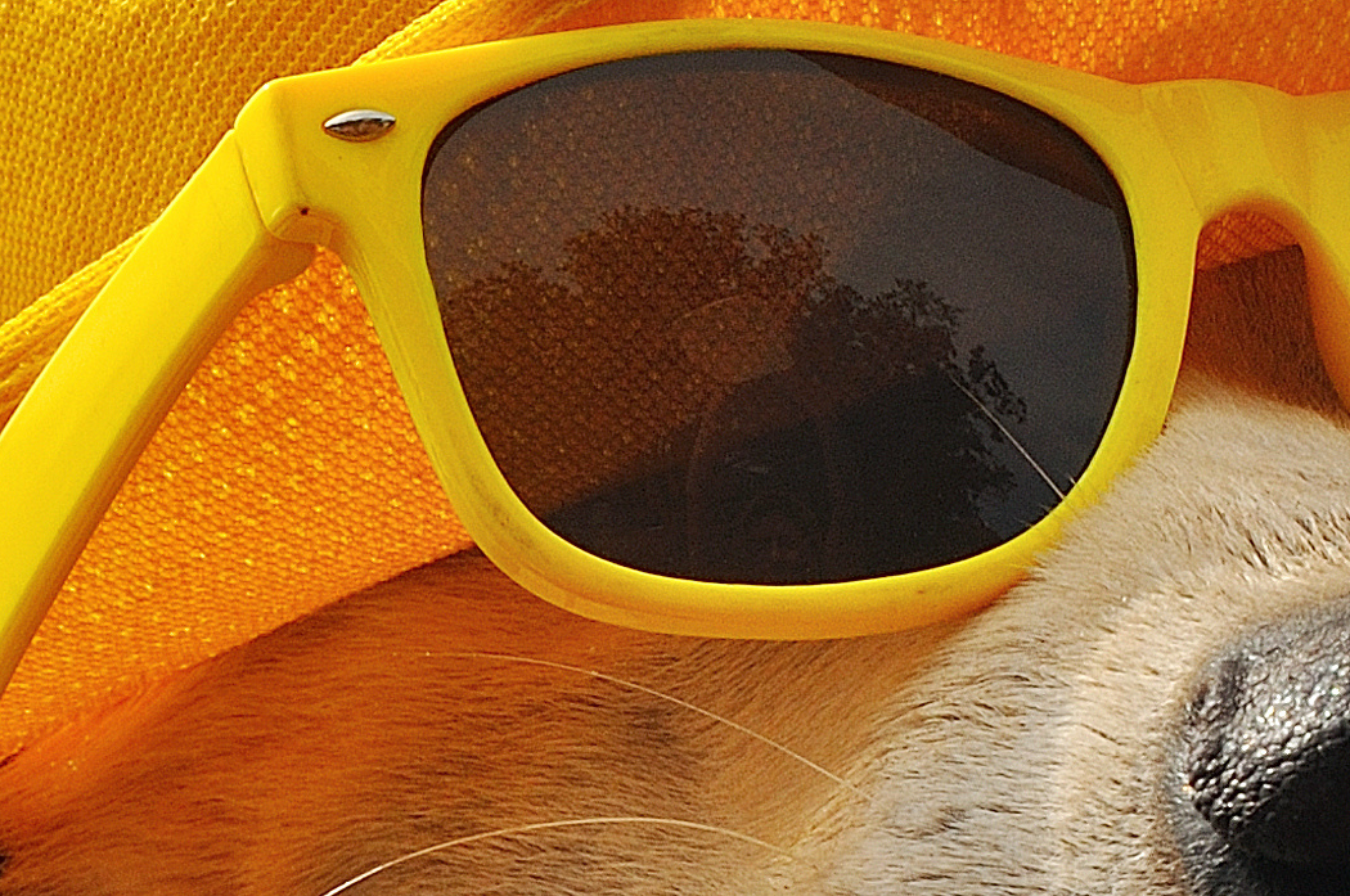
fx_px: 7340
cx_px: 477
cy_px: 635
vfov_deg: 7.0
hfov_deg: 10.5
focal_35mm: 196
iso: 200
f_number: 10
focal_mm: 32
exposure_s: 1/400
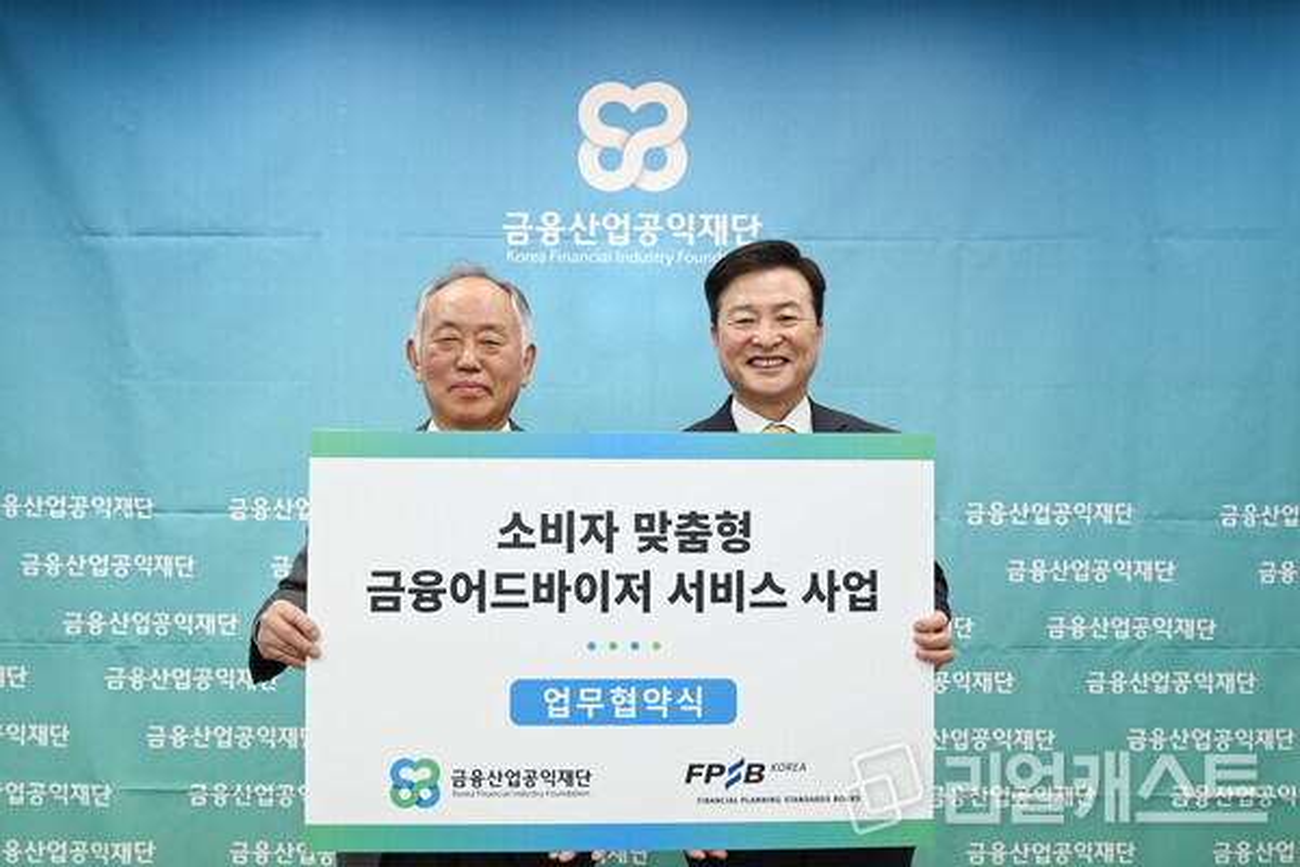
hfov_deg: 54.4
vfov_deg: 37.9
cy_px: 434
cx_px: 650
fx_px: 1264
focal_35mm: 35
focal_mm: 35
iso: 1400
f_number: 4
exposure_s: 1/250
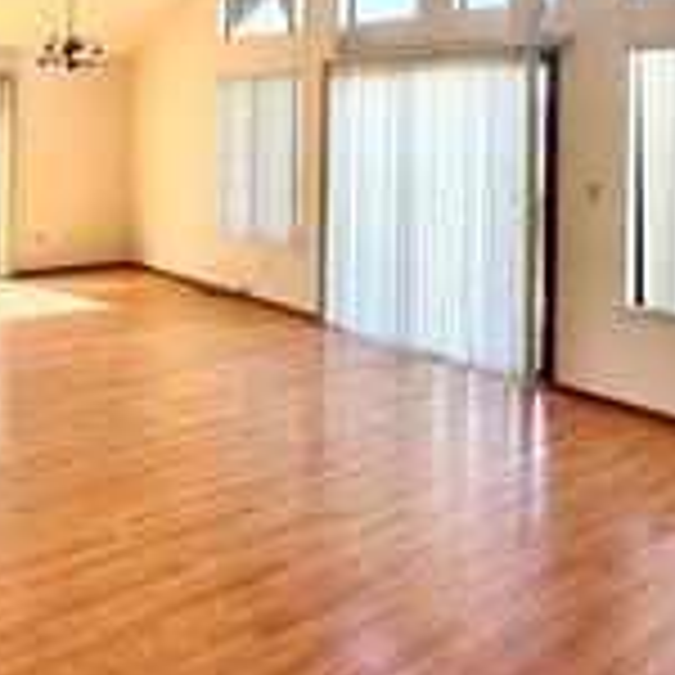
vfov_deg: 42.6
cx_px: 220
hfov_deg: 44.2
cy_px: 119
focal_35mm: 37
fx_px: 816
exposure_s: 1/139
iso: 40
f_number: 2.2
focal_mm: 2.22
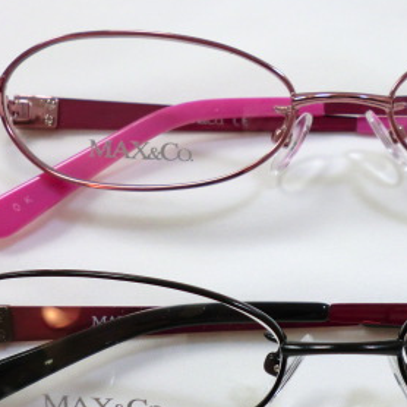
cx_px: 334
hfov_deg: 25.9
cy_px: 224
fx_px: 865
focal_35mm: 65
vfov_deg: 26.5
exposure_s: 1/60
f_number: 3.5
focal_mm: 5.8
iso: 125
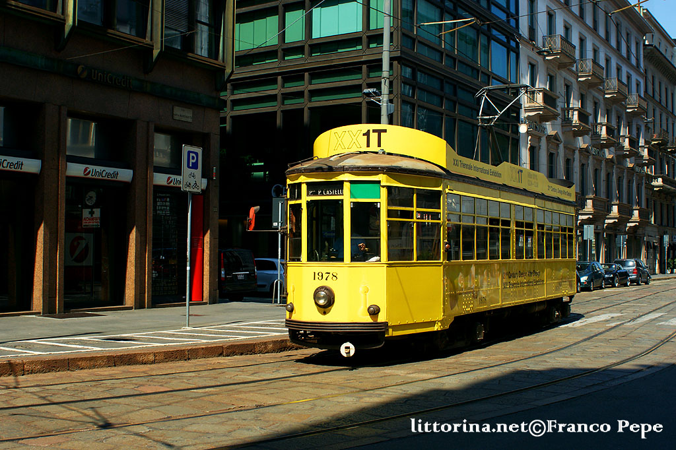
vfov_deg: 29.8
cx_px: 338
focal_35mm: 45
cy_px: 225
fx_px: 845
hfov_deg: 43.6
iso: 200
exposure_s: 1/500
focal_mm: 30
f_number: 6.3
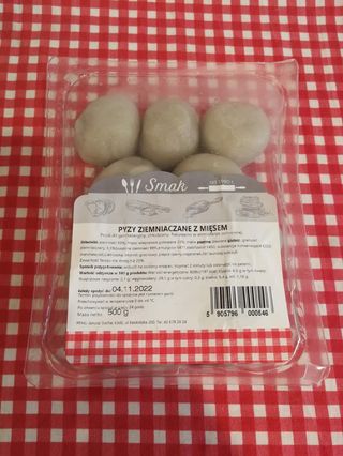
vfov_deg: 65.3
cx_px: 172
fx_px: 356
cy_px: 228
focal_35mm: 27
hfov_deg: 51.4
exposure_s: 1/33.3
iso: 160
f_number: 2.2
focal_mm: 3.95
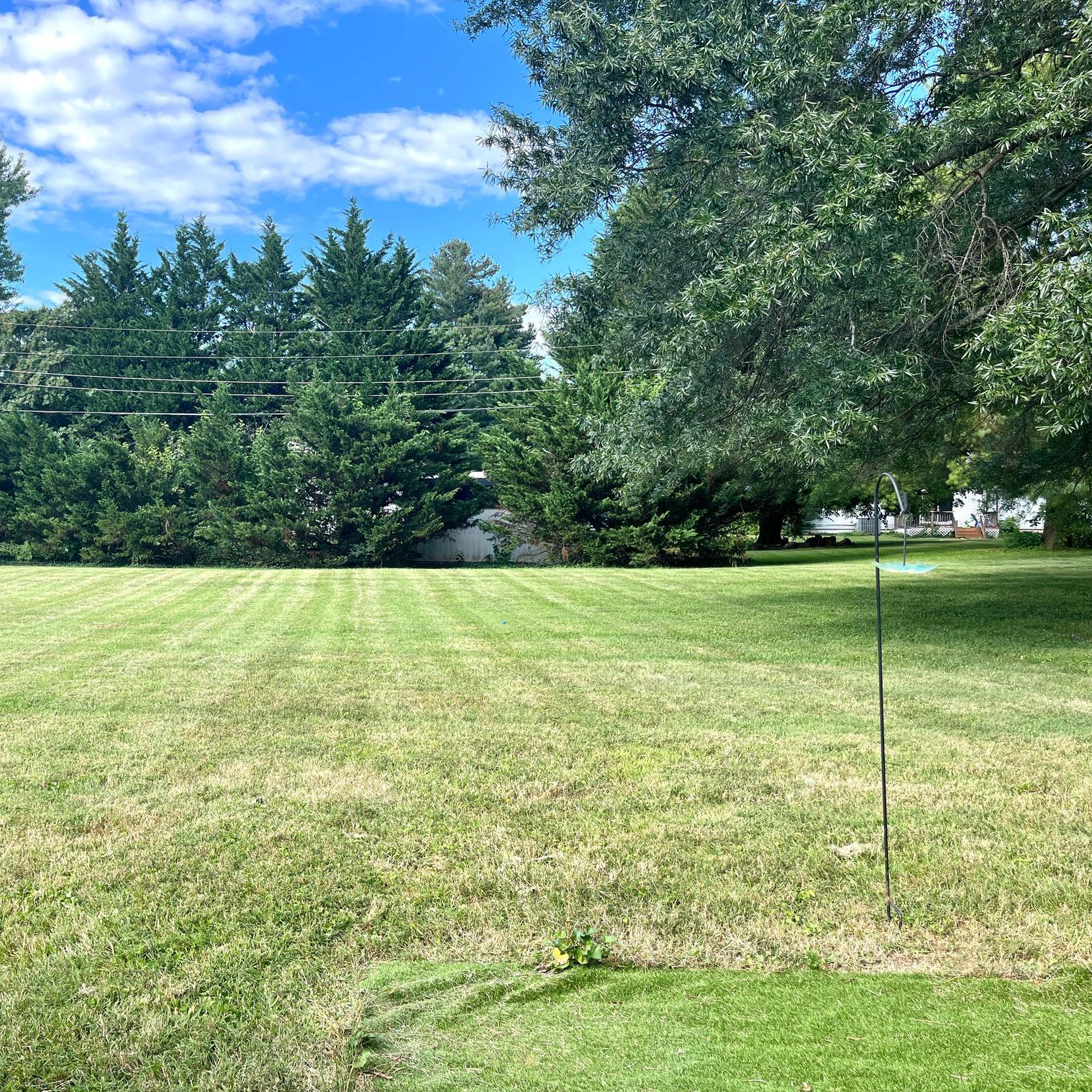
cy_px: 547
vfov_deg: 52.5
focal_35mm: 31
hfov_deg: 51.8
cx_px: 388
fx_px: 1106
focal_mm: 5.1
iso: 50
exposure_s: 1/766
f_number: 1.6
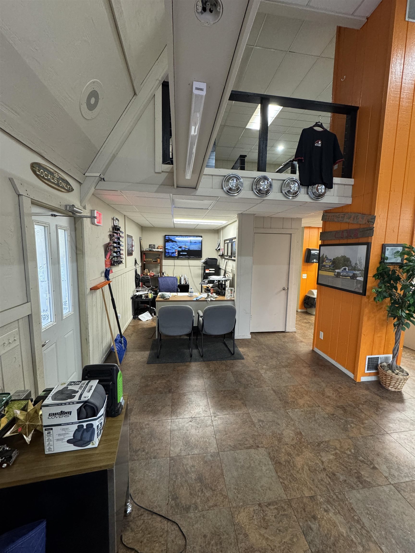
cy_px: 276
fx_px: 224
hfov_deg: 85.7
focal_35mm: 14
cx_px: 208
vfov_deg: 102.1
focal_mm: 2.22
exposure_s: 1/60
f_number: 2.2
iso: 400
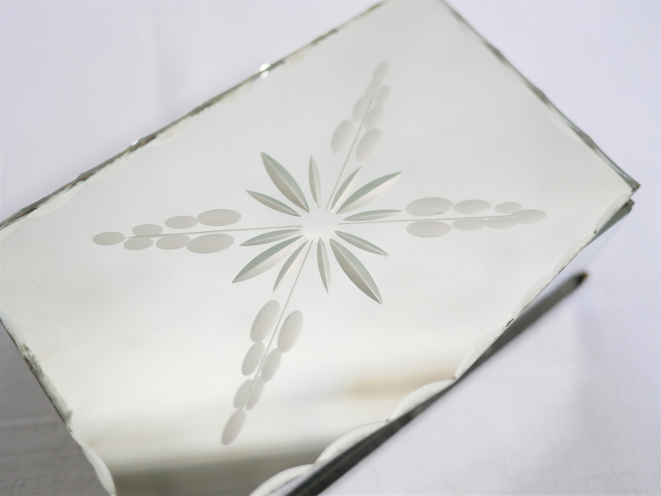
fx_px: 764
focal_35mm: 40
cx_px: 330
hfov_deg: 46.8
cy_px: 248
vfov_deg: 36.0
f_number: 1.7
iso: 640
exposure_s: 1/60
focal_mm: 20
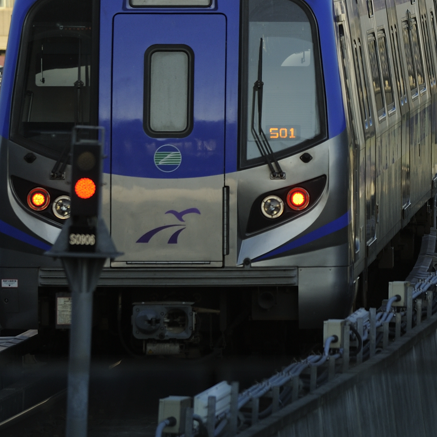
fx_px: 5984
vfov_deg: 4.2
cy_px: 38
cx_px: 353
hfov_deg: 4.2
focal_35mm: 419
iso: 250
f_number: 6.3
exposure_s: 1/800
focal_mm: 170
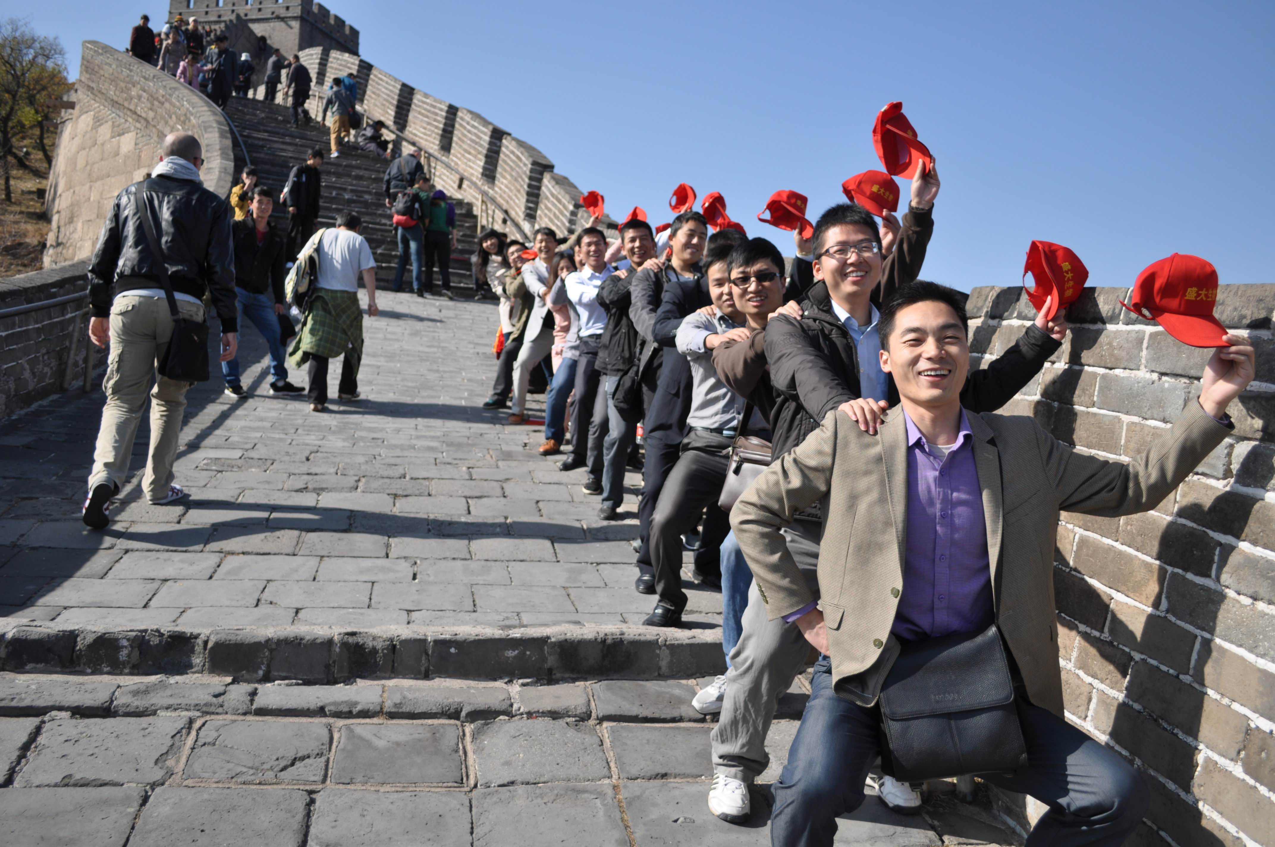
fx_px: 1061
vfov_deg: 43.5
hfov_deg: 62.0
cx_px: 638
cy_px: 424
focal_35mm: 30
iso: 200
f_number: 3.8
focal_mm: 20
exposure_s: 1/1600
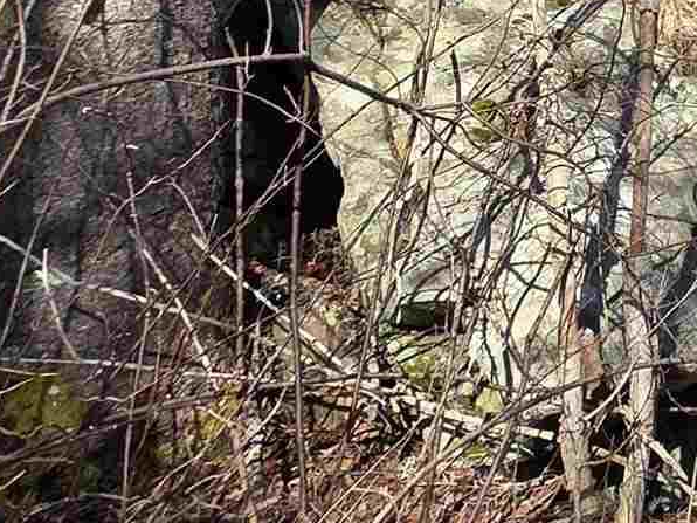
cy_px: -291
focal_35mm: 67
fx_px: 1349
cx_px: 1296
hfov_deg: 19.9
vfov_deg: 18.9
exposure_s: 1/742
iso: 40
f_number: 1.9
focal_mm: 2.2
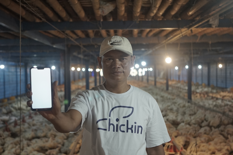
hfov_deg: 38.2
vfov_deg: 26.0
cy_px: 78
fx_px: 337
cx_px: 116
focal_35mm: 52
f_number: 2.8
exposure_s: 1/60
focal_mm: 35
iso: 1000
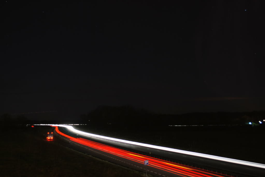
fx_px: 387
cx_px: 132
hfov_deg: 37.8
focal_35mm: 52
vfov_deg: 25.8
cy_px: 88
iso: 100
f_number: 5.6
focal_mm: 35
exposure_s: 20
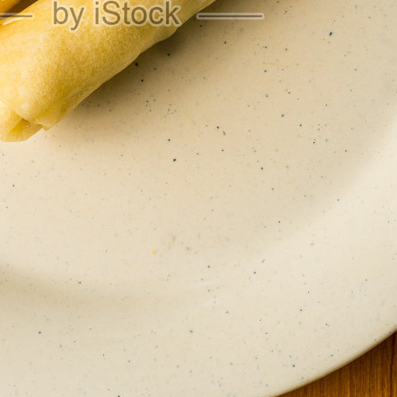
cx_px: 115
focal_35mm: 152
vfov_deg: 11.3
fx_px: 1972
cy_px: -27
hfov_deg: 11.5
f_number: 5.6
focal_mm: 50
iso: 200
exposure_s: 1/160
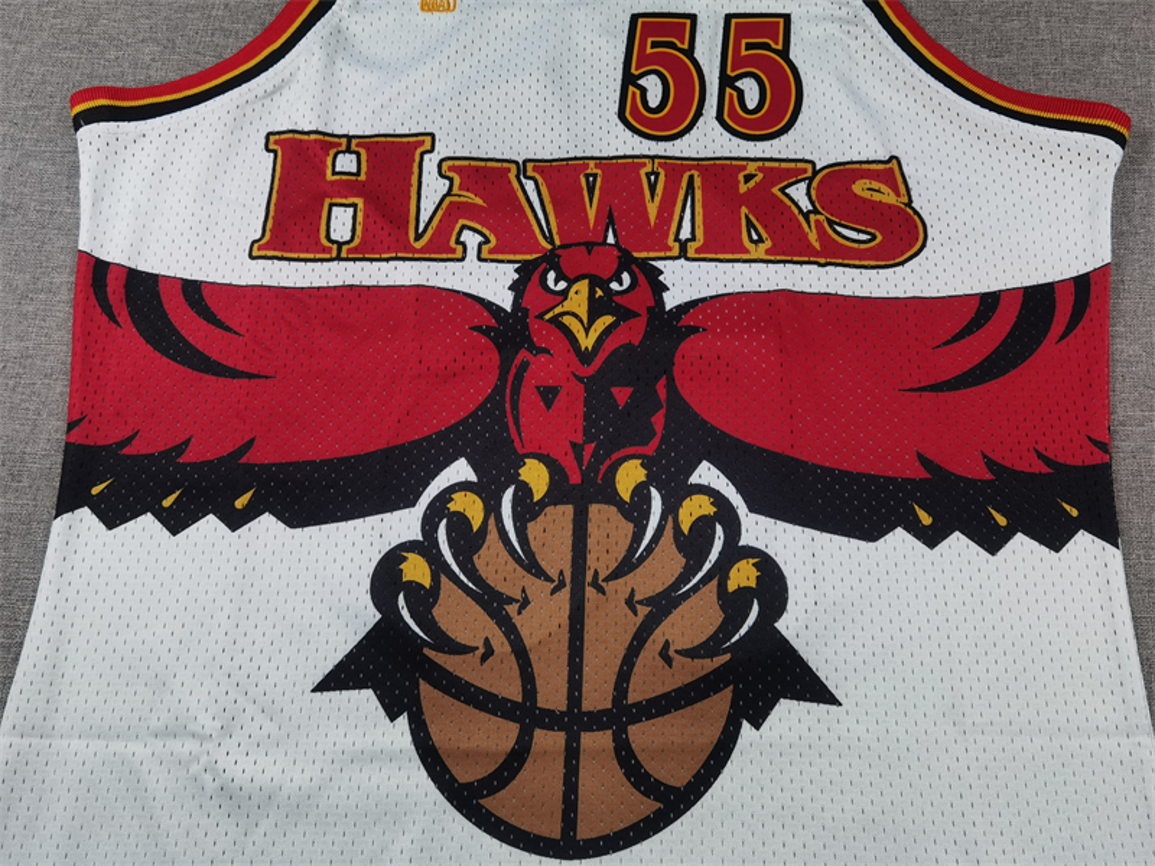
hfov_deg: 60.0
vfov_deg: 46.8
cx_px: 578
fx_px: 1001
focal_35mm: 30
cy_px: 433
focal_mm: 6.71
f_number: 1.9
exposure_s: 1/240
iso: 50
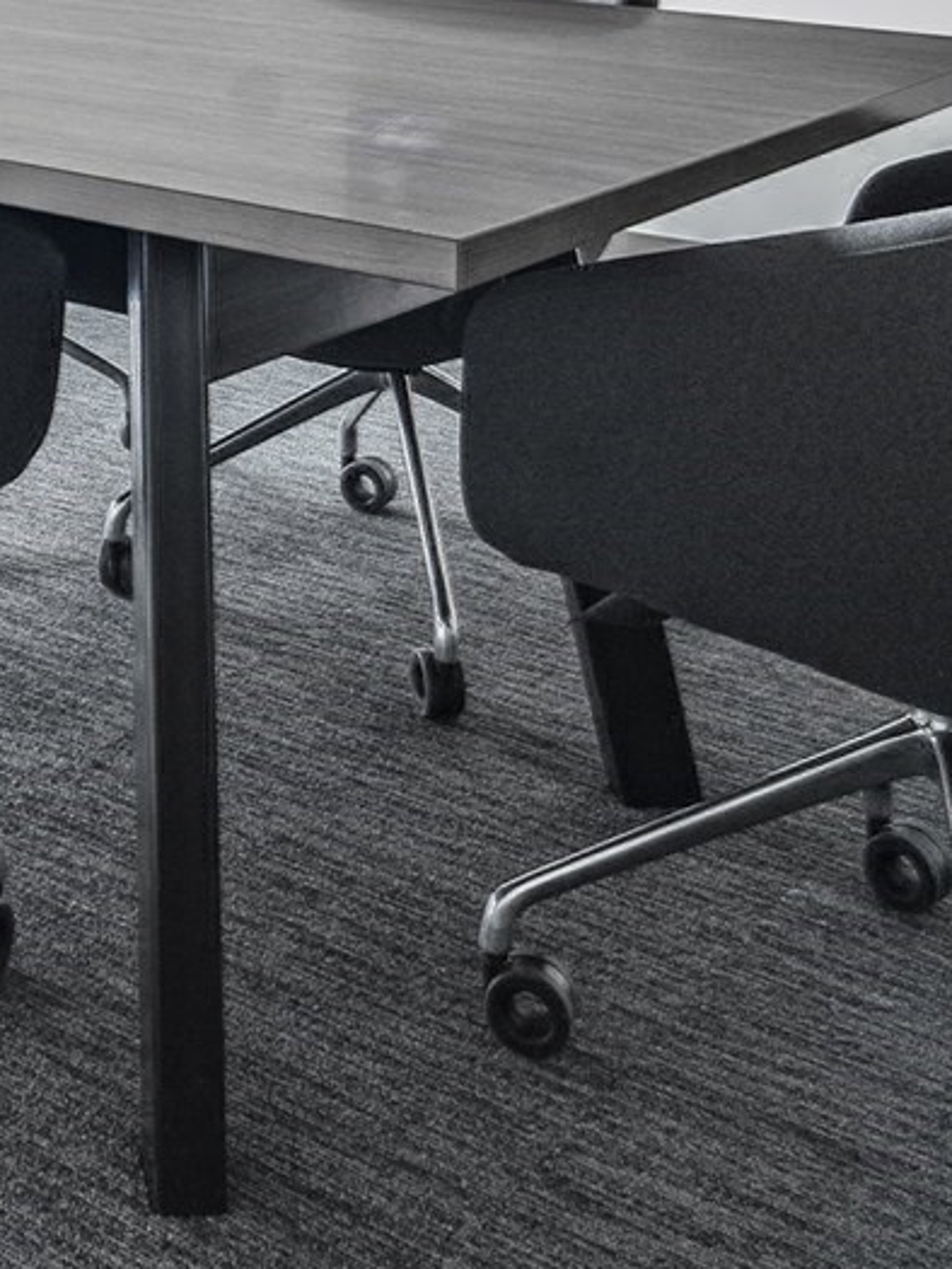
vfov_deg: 27.6
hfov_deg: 22.9
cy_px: -320
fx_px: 2199
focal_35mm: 60
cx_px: -106
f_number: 9
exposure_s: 1/15
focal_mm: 16
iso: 250
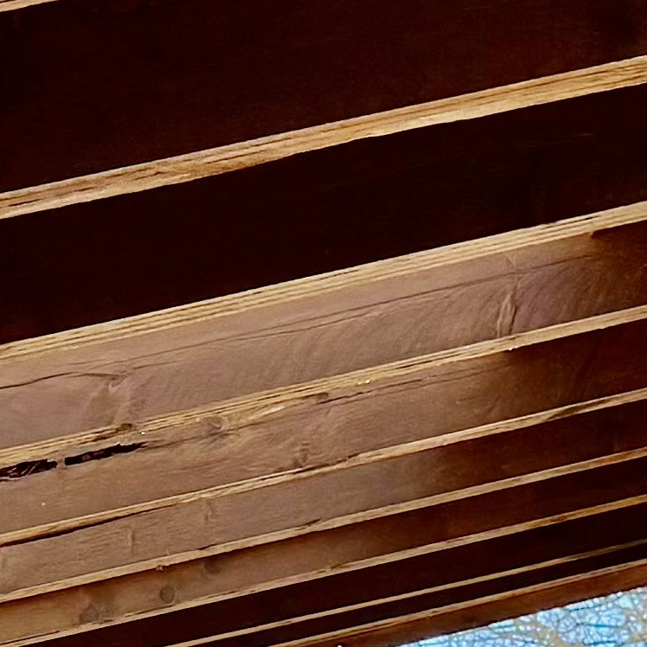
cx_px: 24
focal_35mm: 162
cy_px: 1318
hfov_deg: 10.7
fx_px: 3426
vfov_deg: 10.0
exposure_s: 1/1553
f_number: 1.78
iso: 100
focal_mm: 6.76
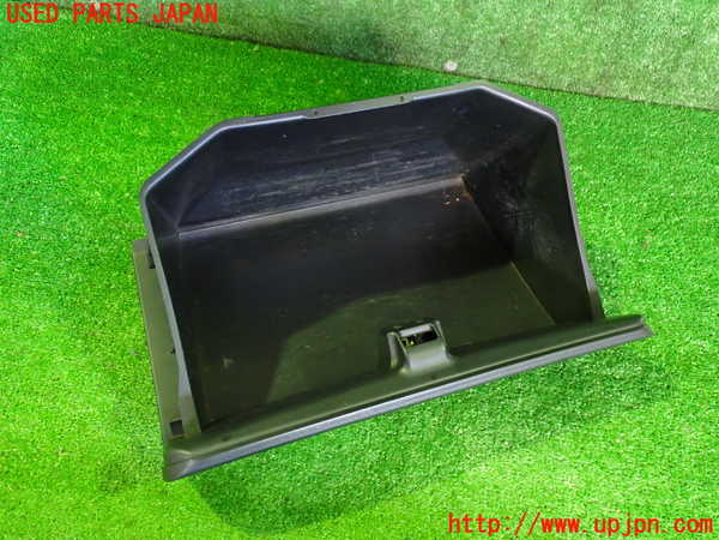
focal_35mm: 30
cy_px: 270
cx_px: 360
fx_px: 623
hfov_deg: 60.0
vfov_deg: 46.8
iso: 800
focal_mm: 5.4
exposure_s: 1/20
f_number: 2.3
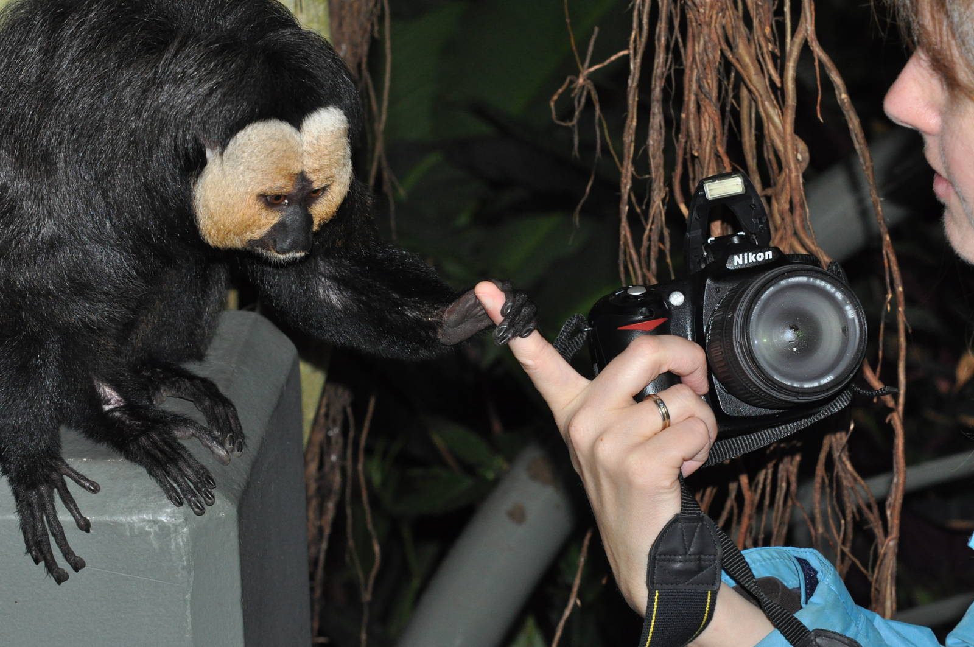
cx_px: 487
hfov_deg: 19.5
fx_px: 2838
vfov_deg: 13.0
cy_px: 324
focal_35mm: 105
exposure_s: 1/125
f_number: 9
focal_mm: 70
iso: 1000
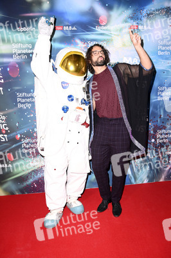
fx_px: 228
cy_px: 129
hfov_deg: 41.0
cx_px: 86
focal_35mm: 32
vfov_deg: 58.8
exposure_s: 1/160
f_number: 5.6
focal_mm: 32
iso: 640
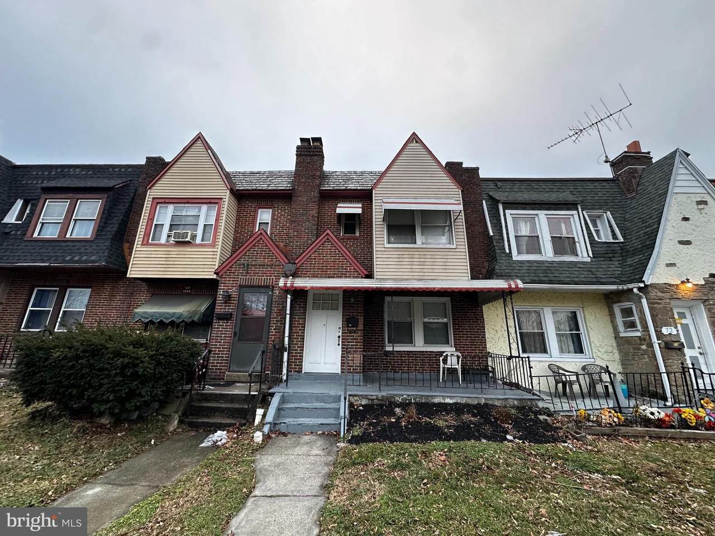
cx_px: 358
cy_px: 268
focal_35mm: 14
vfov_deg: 85.7
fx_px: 289
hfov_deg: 102.1
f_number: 2.2
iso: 160
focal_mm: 2.22
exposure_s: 1/99
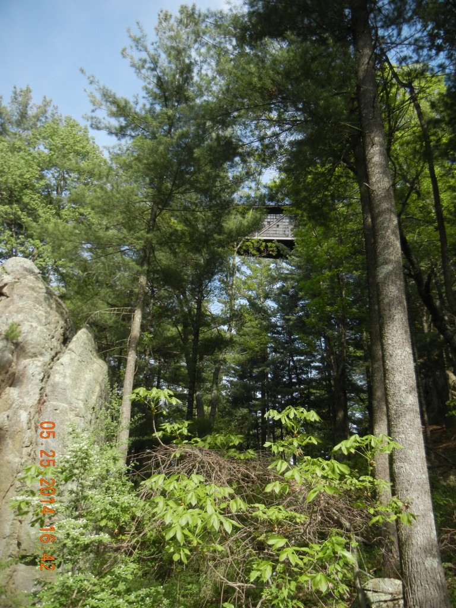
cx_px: 228
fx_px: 527
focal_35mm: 30
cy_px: 304
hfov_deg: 46.8
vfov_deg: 60.0
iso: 160
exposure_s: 1/550
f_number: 3.5
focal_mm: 5.4
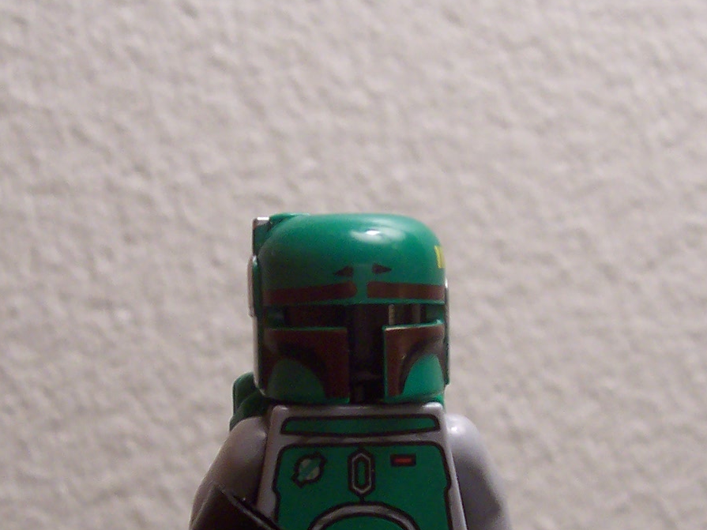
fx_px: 1715
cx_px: 327
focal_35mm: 84
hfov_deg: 23.3
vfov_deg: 17.5
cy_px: 383
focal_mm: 5.6
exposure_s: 1/30
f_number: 2.8
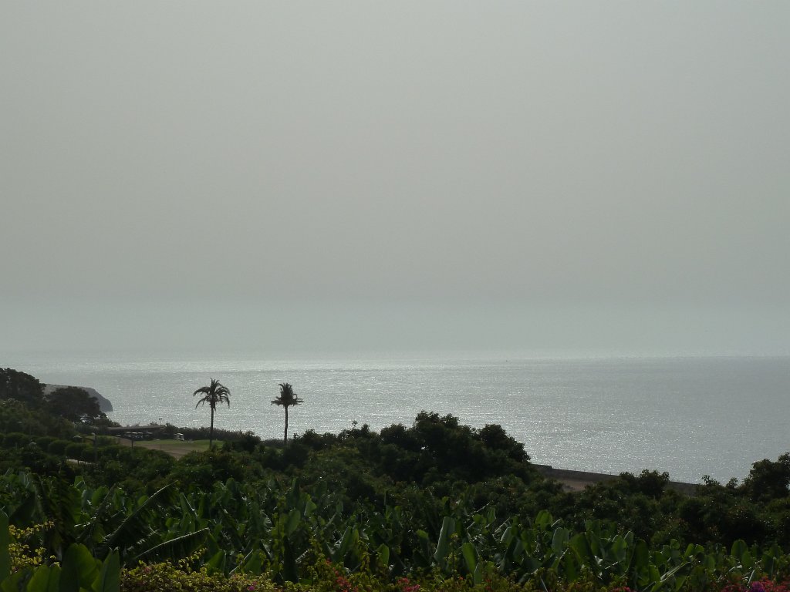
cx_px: 395
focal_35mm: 72
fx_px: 1643
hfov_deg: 27.0
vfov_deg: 20.4
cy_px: 296
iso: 125
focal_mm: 11.9
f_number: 6.3
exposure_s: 1/1000
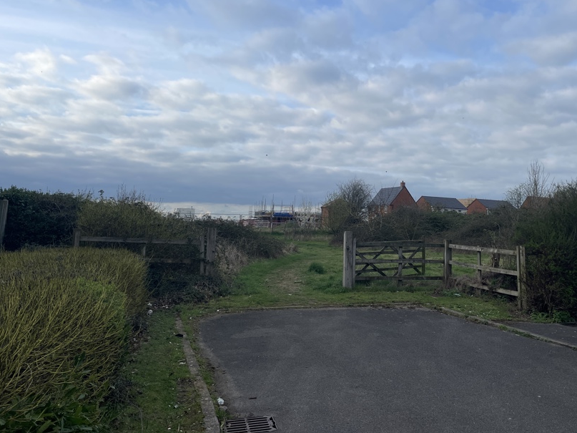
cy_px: 171
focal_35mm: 33
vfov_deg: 42.7
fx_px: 550
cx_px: 351
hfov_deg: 54.9
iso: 32
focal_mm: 4.2
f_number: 1.6
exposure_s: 1/2681
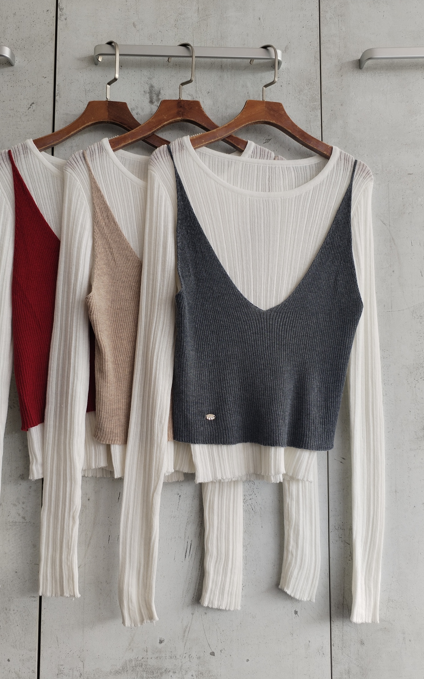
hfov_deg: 40.5
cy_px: 340
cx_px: 179
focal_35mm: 31
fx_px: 573
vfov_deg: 61.2
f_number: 1.8
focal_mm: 4.75
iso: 100
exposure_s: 1/114
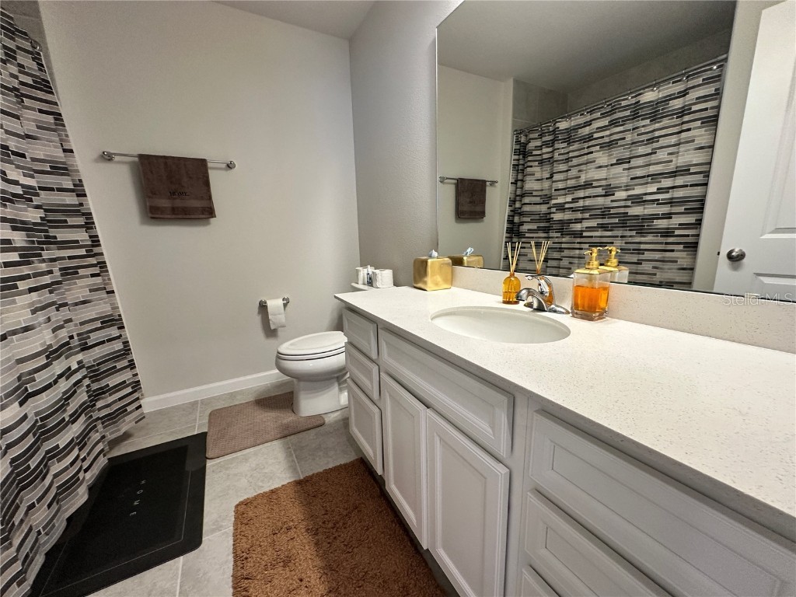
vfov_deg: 85.7
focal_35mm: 14
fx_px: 322
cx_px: 398
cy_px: 298
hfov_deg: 102.1
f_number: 2.2
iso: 200
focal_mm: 2.22
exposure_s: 1/120
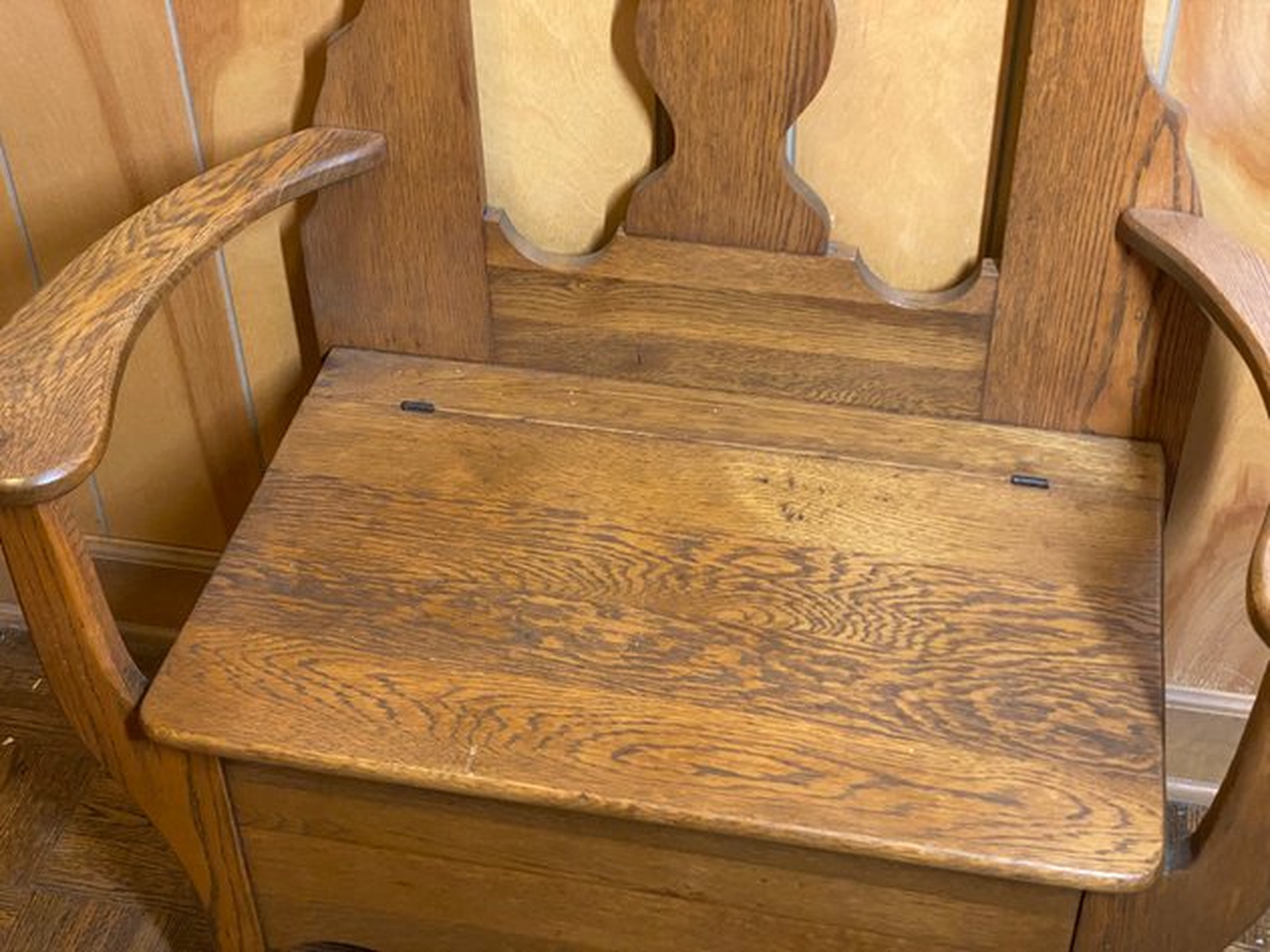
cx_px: 635
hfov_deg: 36.8
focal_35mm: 52
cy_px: 476
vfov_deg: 28.0
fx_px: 1907
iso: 320
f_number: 2
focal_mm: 6
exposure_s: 1/40
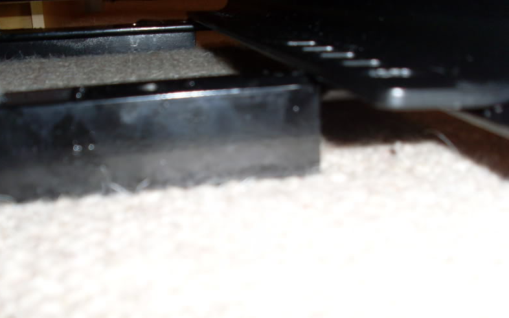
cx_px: 251
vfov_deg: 31.2
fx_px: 569
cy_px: 189
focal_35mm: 41
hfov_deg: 48.2
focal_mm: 6.3
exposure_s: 1/45
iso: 100
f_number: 3
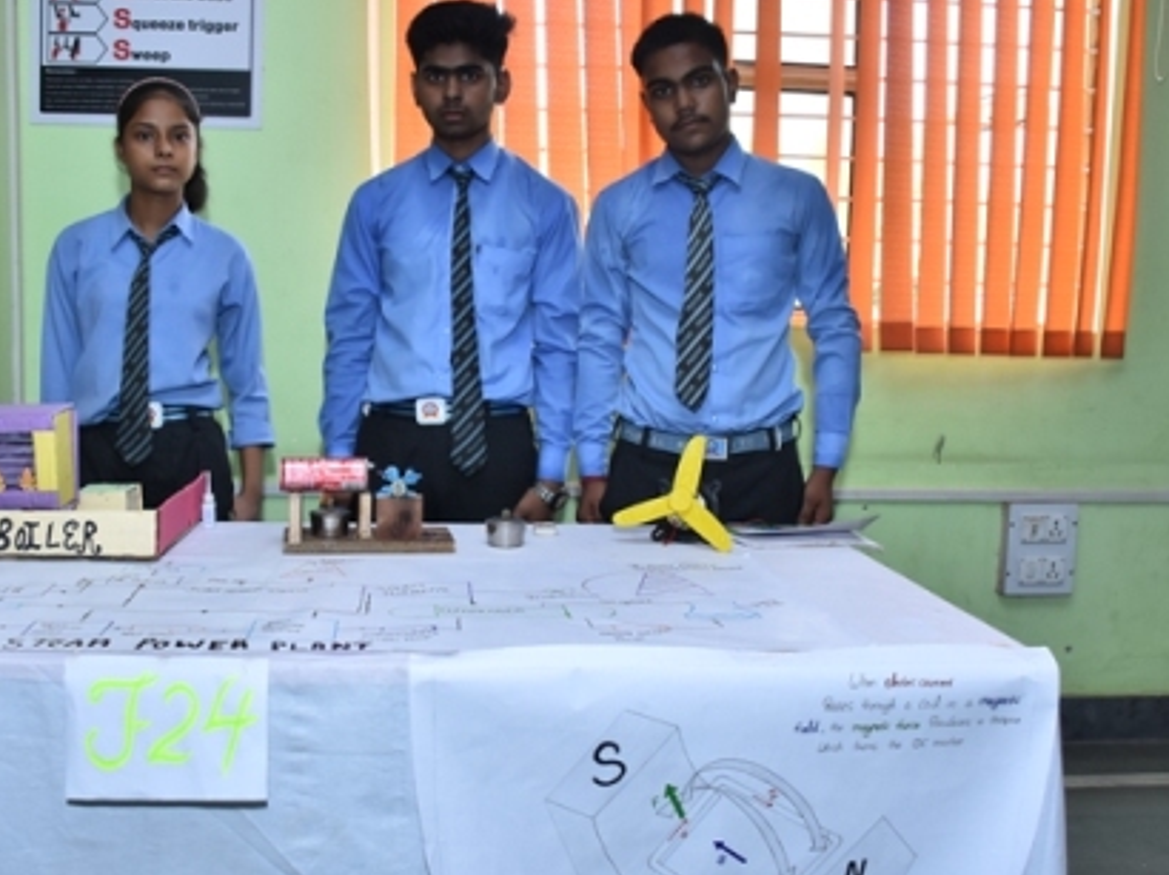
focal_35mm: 38
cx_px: 496
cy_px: 510
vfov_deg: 37.6
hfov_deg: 48.8
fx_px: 1283
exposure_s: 1/160
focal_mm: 18
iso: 500
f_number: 3.5
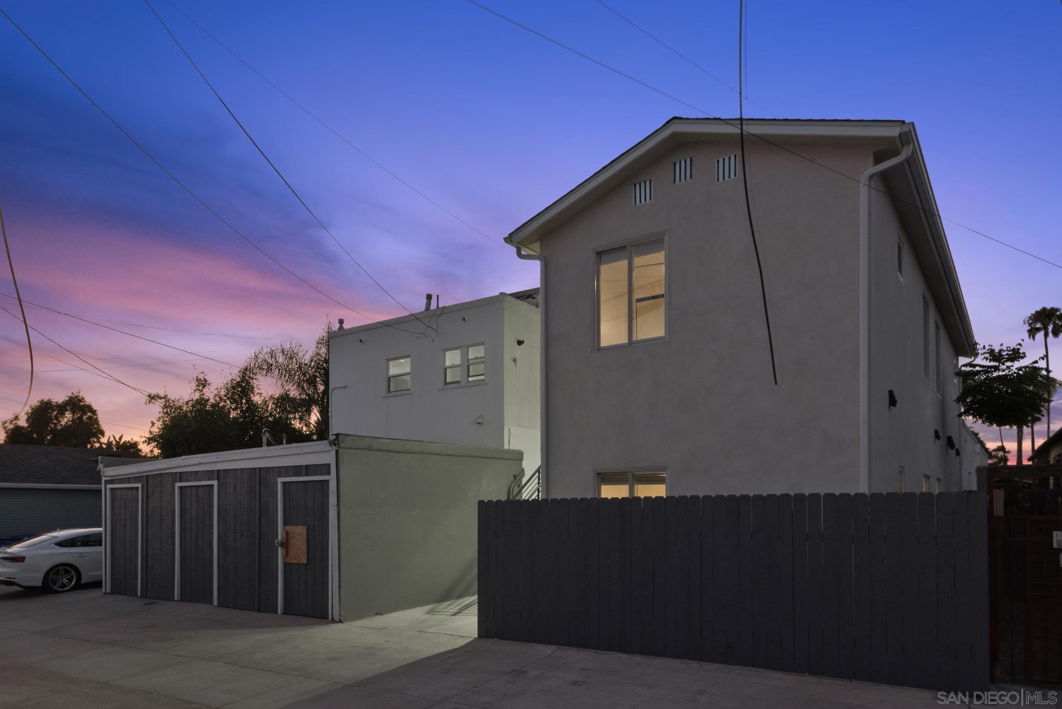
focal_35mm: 22
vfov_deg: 57.3
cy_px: 354
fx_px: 649
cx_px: 531
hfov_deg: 78.6
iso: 1250
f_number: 18
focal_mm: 22
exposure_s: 1/5
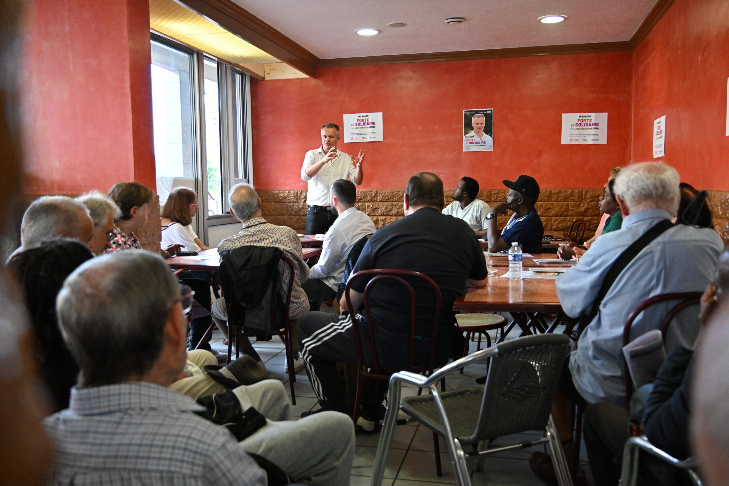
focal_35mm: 32
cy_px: 243
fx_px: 638
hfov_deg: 59.5
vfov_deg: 41.7
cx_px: 364
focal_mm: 31.5
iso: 5000
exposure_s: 1/320
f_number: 4.2
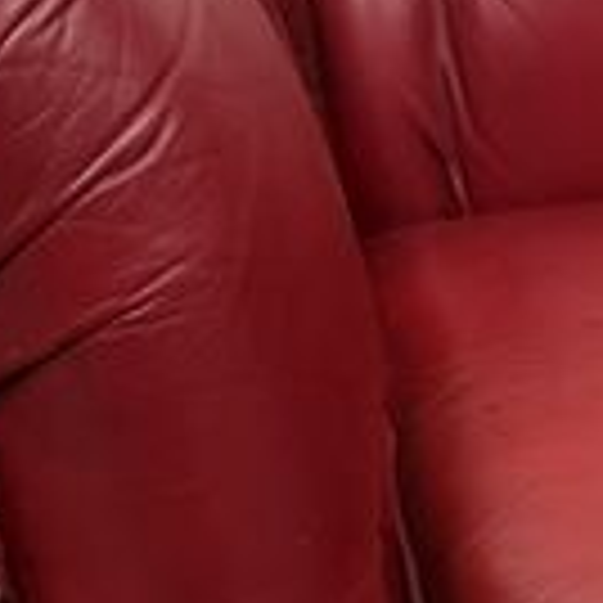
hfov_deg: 11.8
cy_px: 598
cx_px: 868
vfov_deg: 12.2
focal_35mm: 142
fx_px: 2799
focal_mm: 5.58
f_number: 1.8
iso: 160
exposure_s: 1/33.3
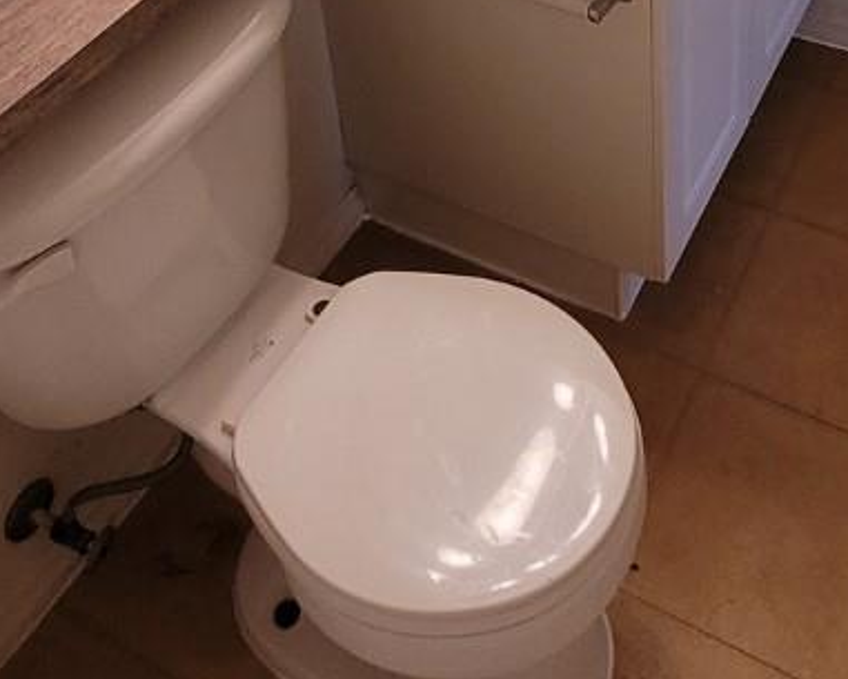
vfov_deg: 24.8
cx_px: 588
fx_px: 1205
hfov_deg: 38.2
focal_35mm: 48
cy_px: -321
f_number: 2.2
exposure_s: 1/60
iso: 200
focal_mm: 1.74
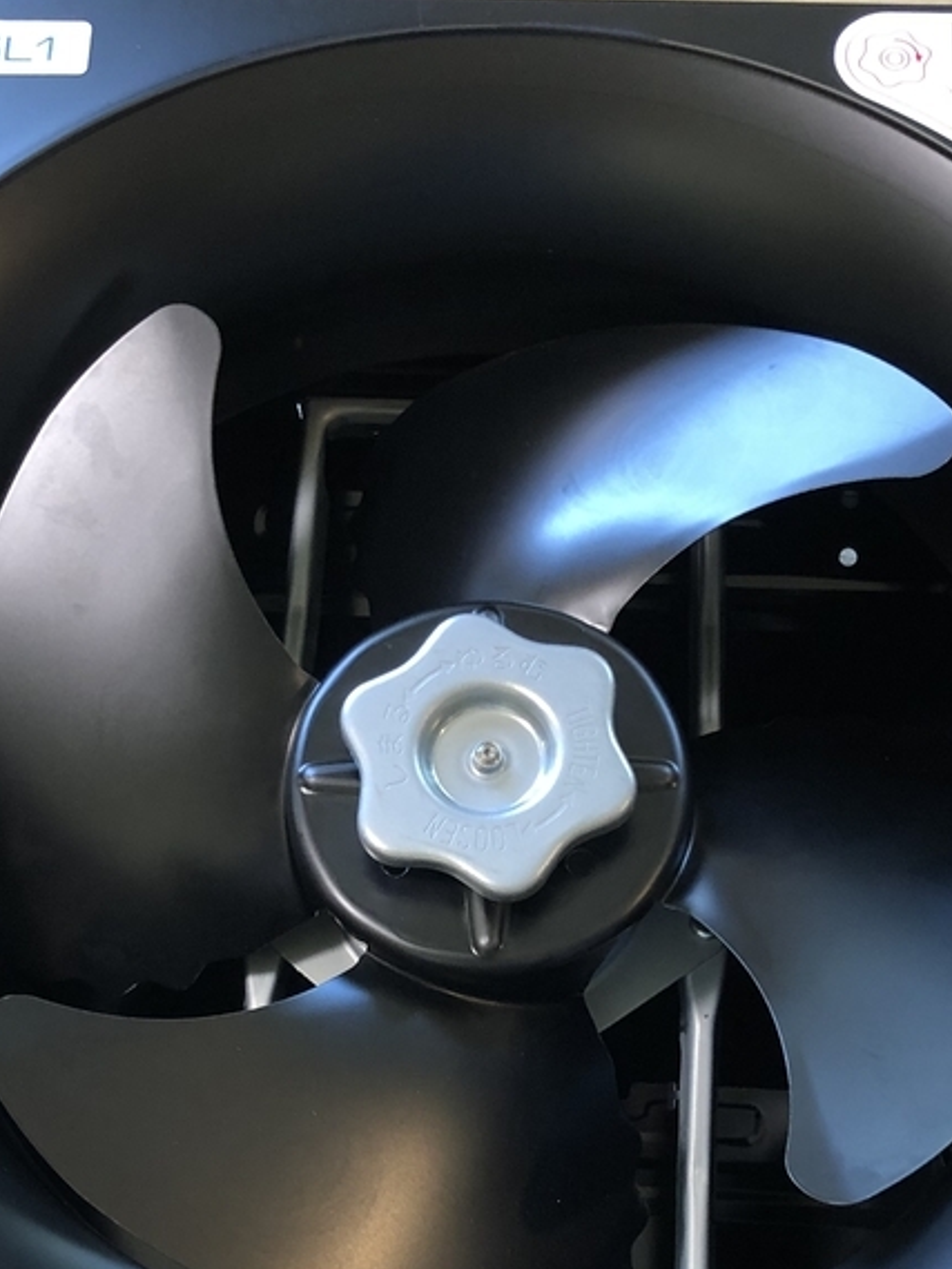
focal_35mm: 59
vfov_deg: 31.8
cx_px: 457
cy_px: 1013
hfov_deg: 24.8
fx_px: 2163
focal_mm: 3.99
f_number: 1.8
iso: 50
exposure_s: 1/17
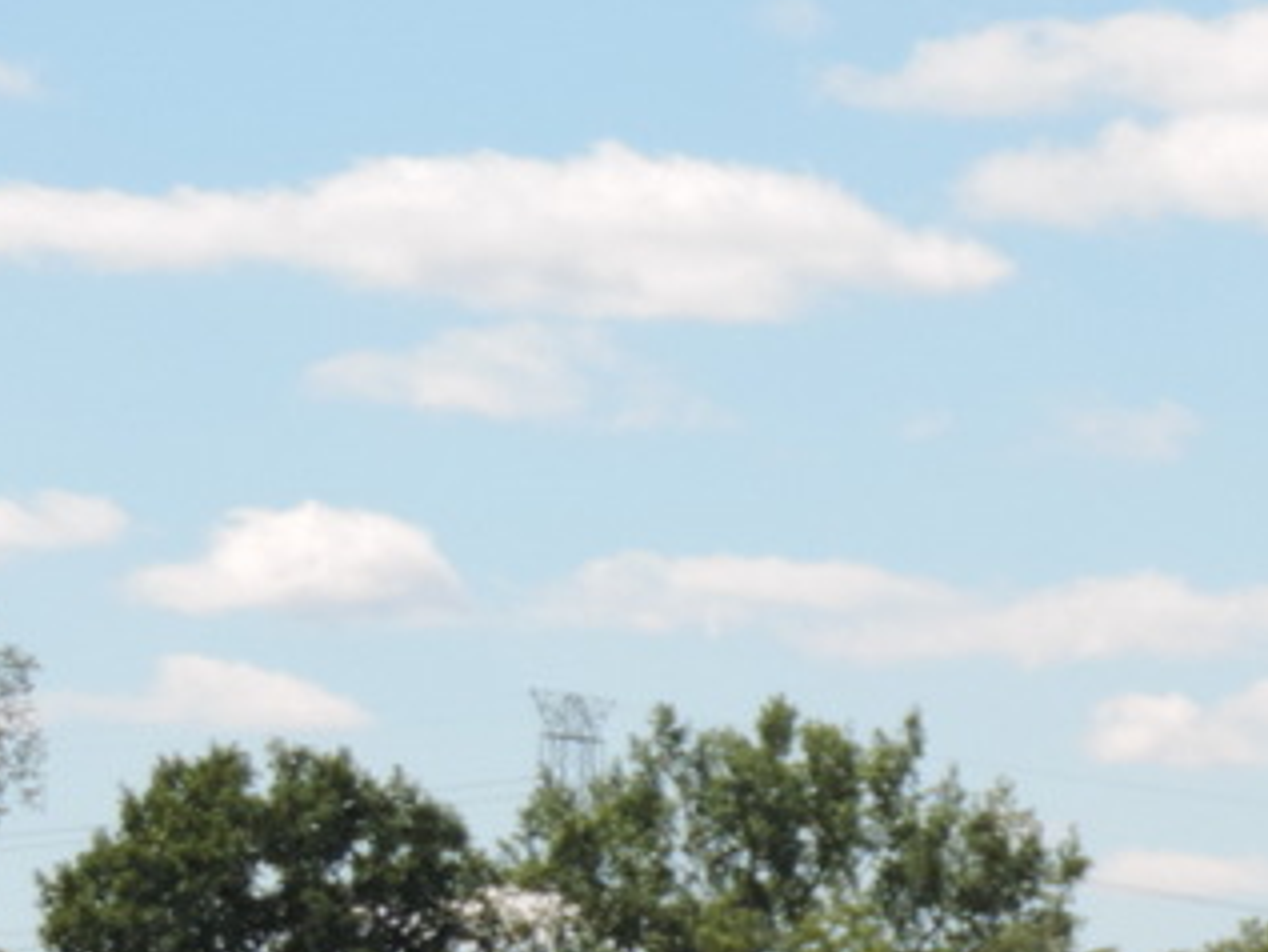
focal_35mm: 436
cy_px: 1236
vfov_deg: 3.4
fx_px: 15977
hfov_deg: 4.5
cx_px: 1864
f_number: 4.3
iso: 80
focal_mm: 24
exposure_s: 1/640
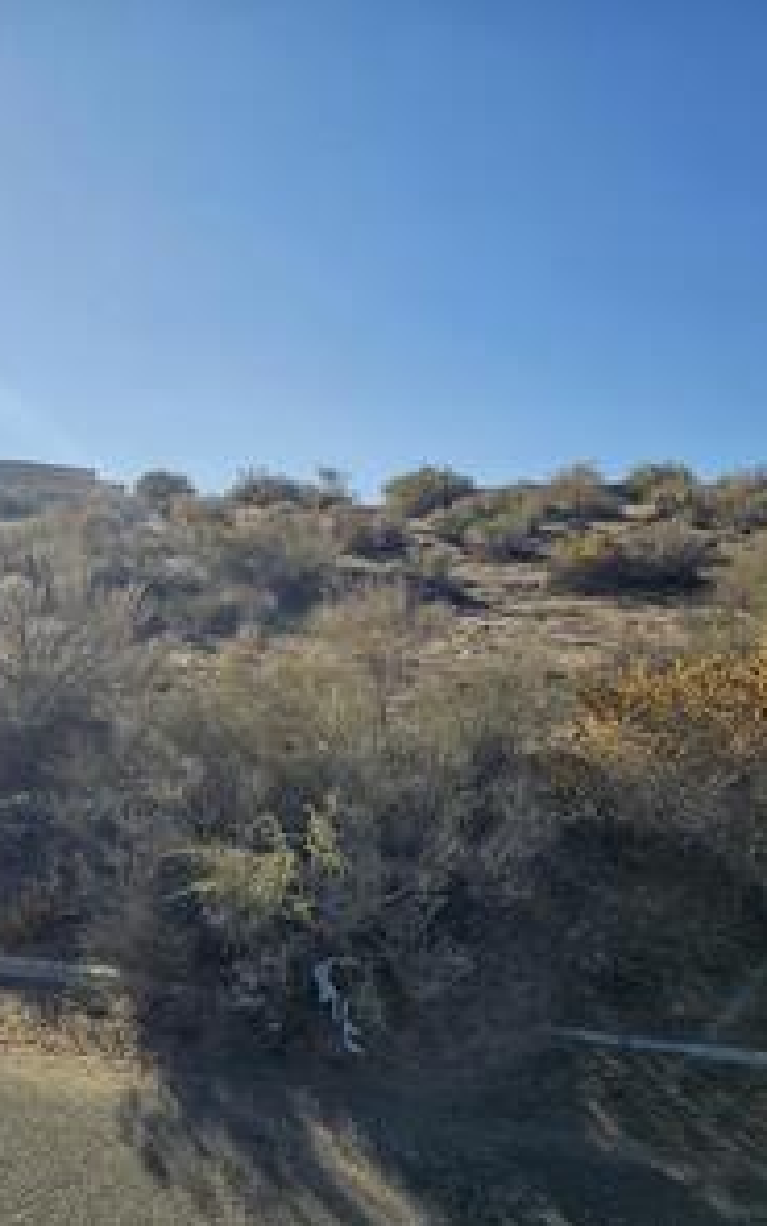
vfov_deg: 58.1
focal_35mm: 33
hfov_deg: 37.9
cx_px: 253
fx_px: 1104
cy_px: 613
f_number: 1.7
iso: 10
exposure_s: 1/1339
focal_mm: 6.3
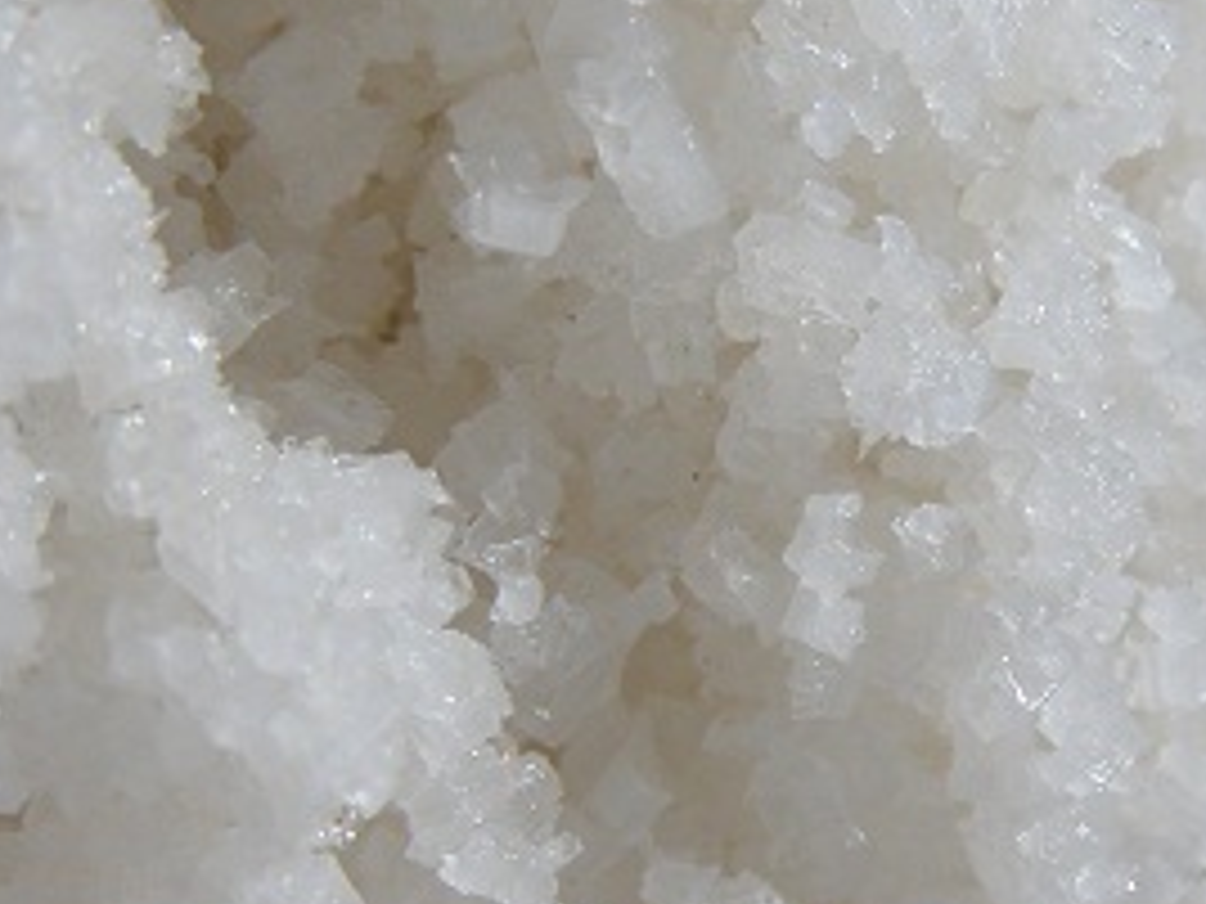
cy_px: 578
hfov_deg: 12.6
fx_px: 5435
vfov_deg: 9.5
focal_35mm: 156
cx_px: 778
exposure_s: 1/1639
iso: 100
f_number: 7.1
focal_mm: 23.7
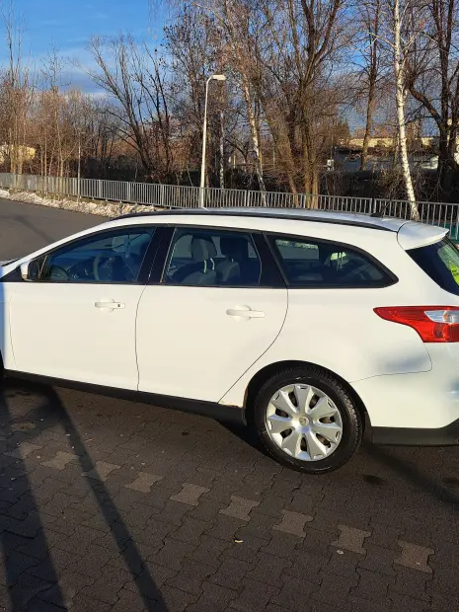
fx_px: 583
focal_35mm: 33
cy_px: 238
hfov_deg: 42.8
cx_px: 191
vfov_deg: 54.9
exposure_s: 1/1669
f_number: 1.8
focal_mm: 5.23
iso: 50
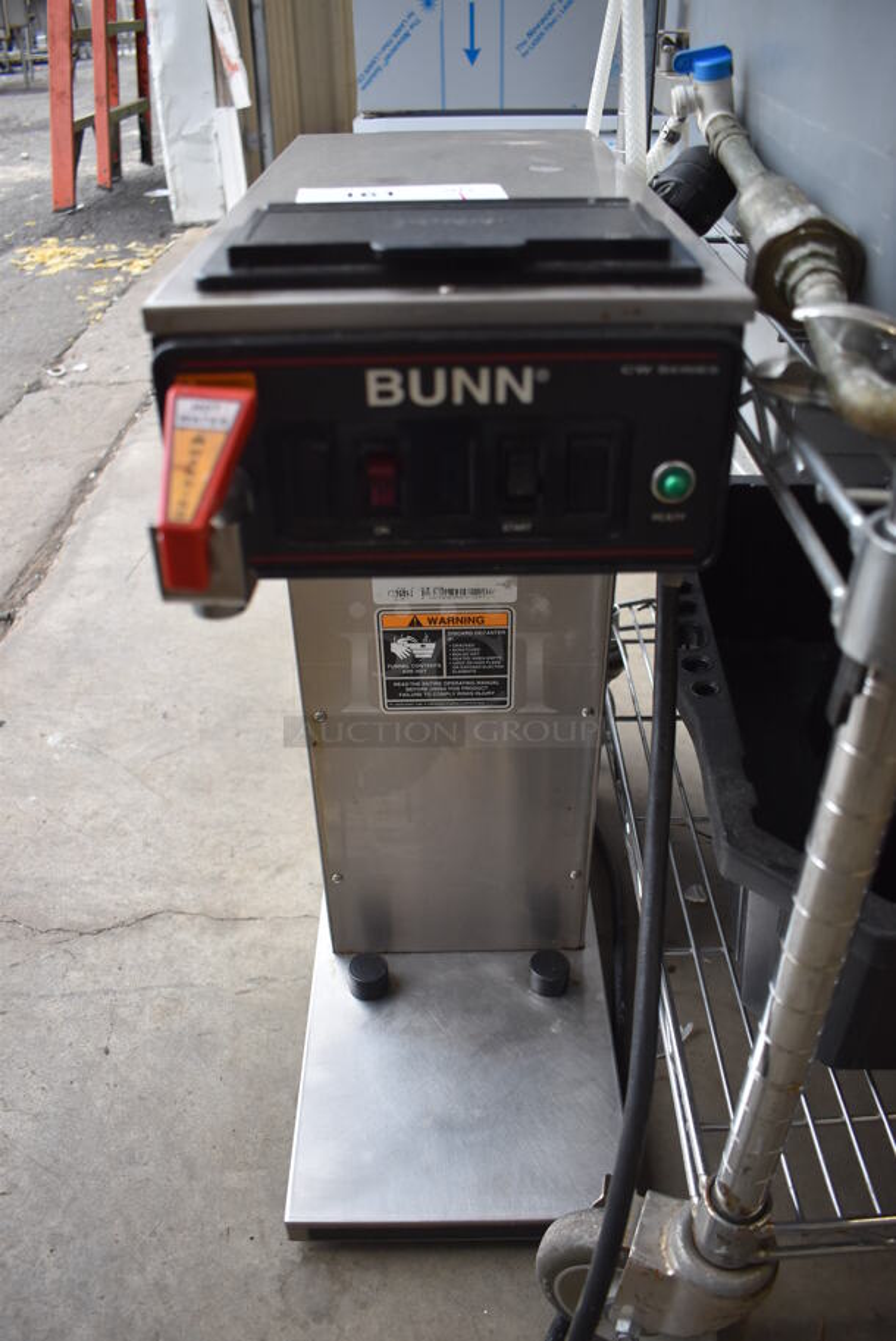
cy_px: 670
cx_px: 448
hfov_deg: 48.0
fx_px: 1006
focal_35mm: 27
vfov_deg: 67.3
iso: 800
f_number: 3.5
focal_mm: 18
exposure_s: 1/200
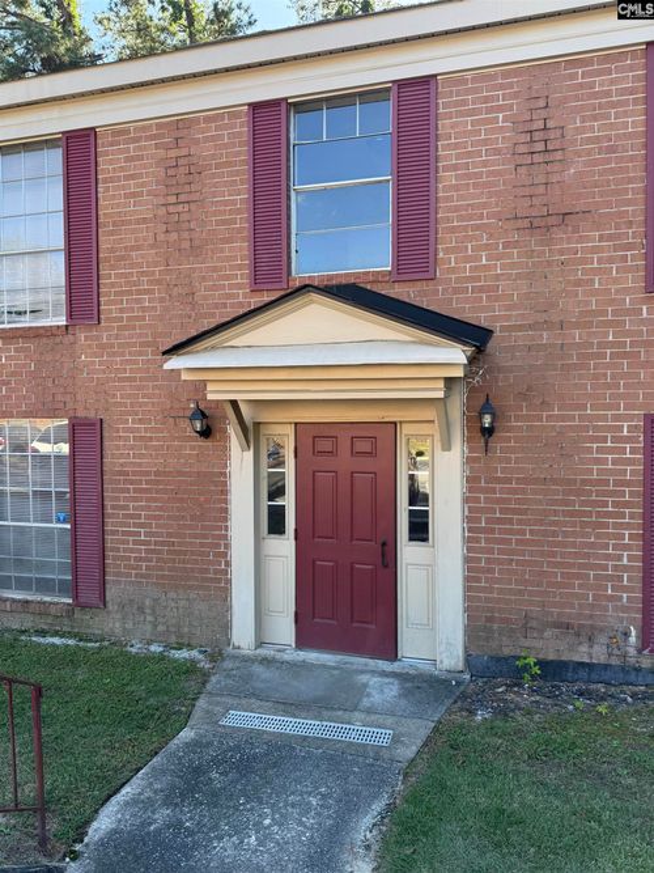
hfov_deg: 56.8
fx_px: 605
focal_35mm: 24
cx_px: 327
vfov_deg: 71.6
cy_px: 436
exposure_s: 1/387
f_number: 1.78
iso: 80
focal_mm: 6.76
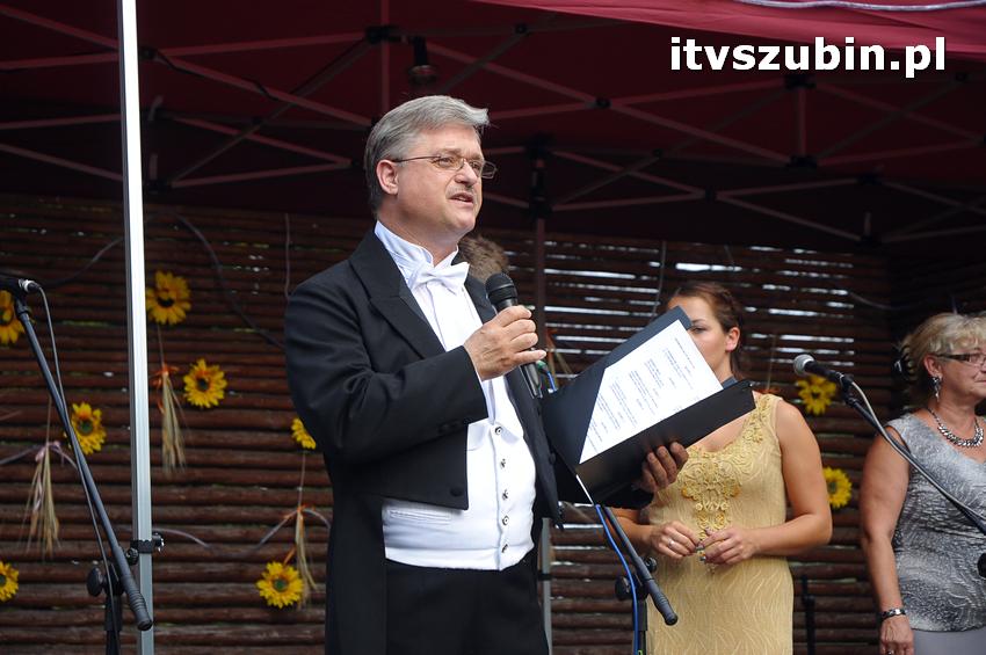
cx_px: 493
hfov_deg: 19.5
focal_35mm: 105
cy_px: 328
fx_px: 2873
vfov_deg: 13.0
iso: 640
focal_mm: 70
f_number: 6.3
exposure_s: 1/640
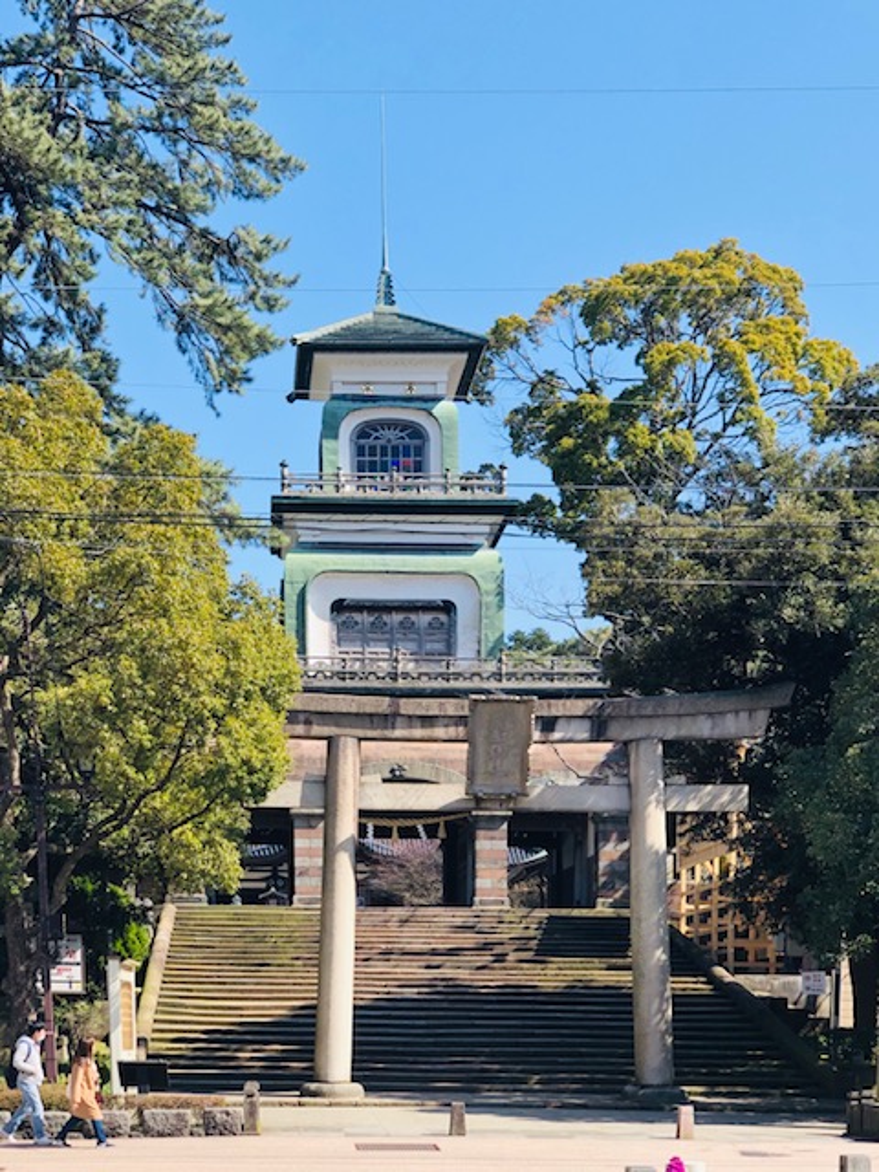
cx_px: 440
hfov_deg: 28.0
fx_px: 1761
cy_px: 586
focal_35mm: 52
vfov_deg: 36.8
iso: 16
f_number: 2.4
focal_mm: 6
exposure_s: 1/400
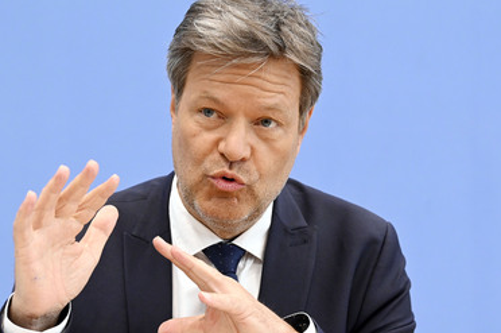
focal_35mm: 148
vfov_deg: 9.2
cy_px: 179
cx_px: 239
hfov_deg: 13.9
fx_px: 2057
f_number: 5.6
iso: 5000
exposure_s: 1/640
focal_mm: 122
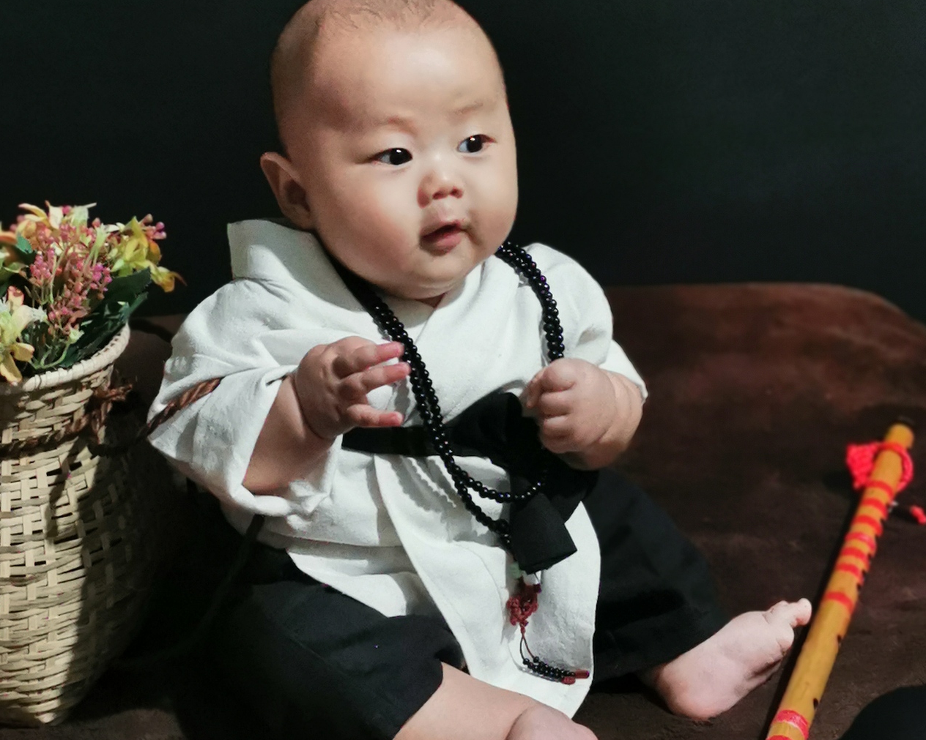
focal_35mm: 87
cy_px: 235
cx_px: 466
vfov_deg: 17.6
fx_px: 2384
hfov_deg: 22.0
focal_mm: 5.56
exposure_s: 1/50
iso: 400
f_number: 1.6
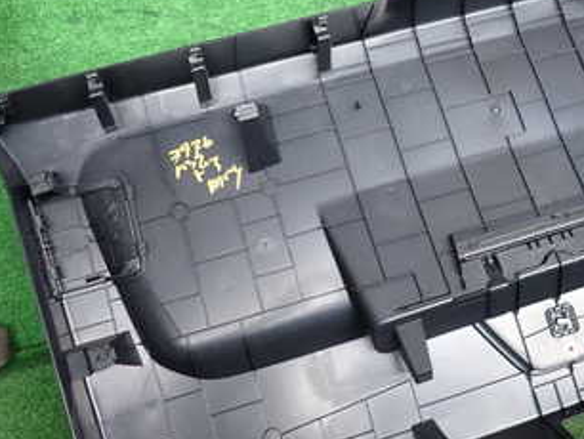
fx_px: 827
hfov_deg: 38.2
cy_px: 111
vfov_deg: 29.3
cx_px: 412
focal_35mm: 49
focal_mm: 4.5
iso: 160
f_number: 2
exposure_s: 1/60
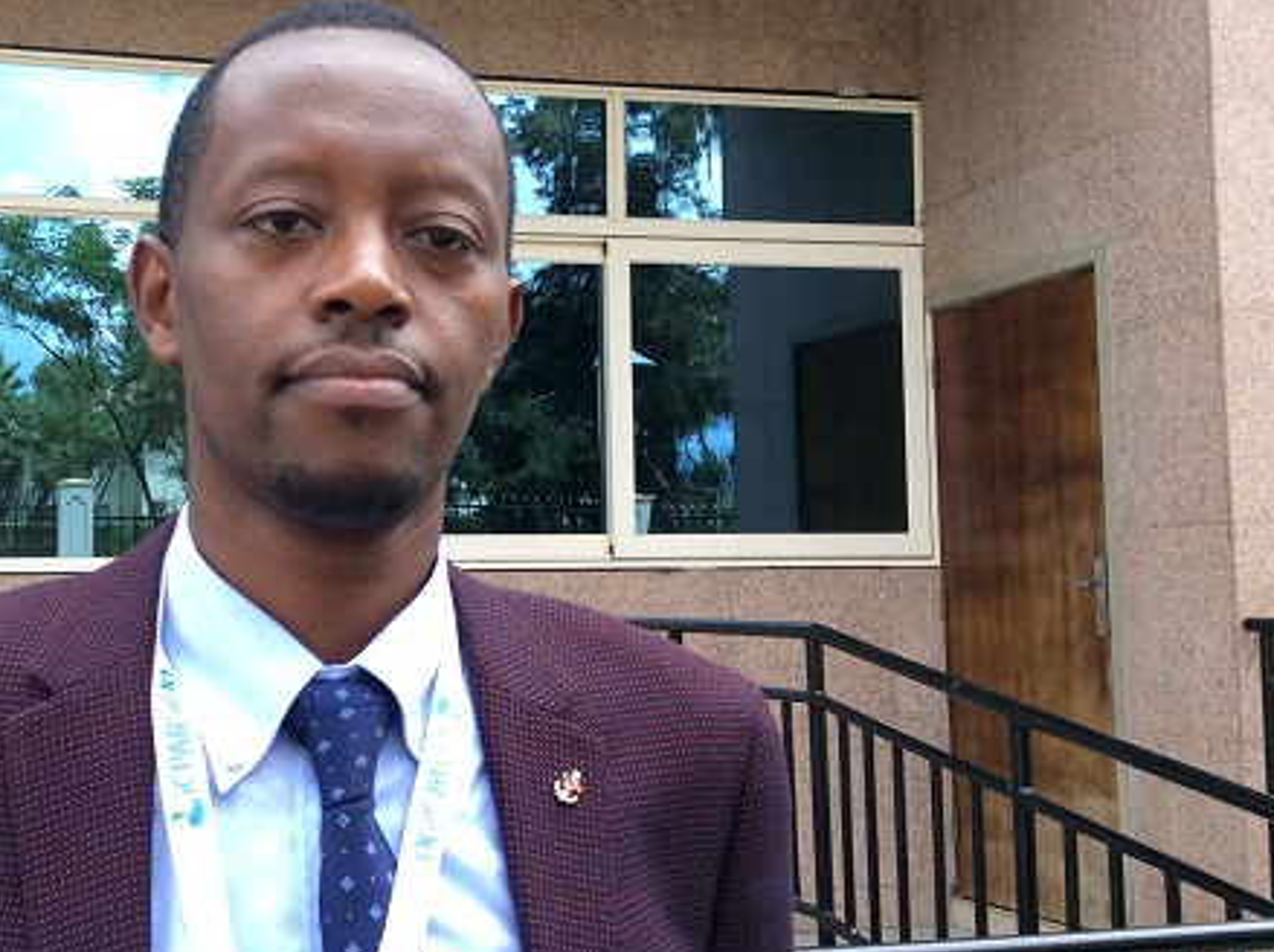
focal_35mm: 51
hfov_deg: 36.6
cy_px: 473
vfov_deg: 28.5
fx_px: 1874
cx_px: 316
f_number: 2.4
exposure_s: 1/340
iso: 32
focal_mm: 3.3
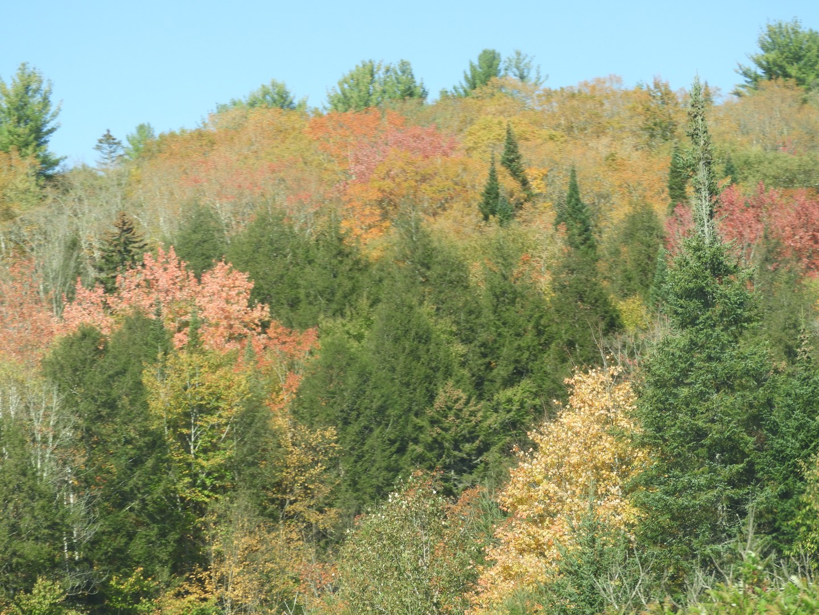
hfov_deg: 15.8
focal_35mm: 125
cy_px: 308
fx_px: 2957
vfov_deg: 11.9
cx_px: 410
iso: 100
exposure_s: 1/200
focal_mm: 22.4
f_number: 5
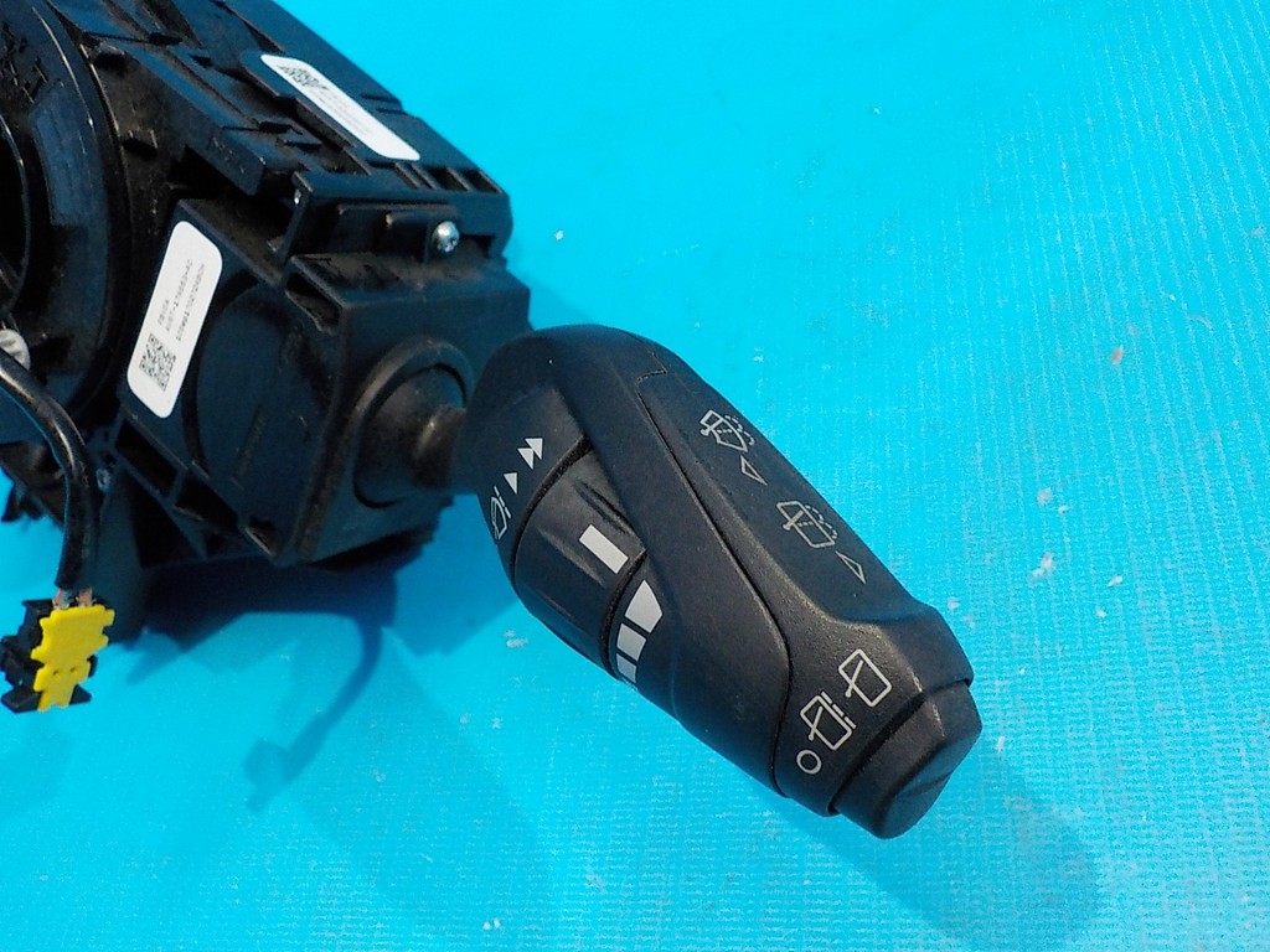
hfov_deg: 60.0
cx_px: 635
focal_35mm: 30
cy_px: 476
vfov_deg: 46.8
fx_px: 1101
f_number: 3.3
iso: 400
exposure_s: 1/30
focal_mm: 4.1
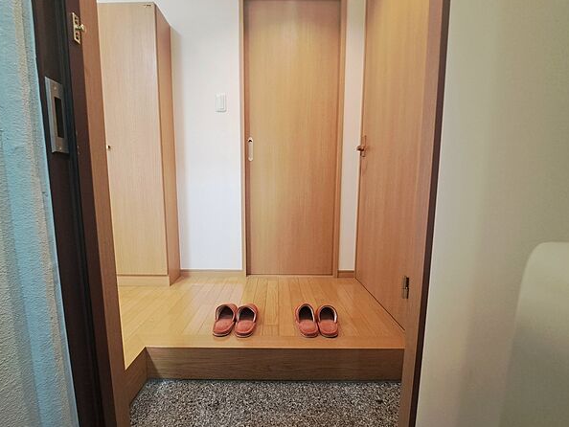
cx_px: 276
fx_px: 230
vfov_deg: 85.7
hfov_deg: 102.0
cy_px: 222
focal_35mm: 14
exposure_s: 1/24
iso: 200
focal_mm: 1.74
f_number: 2.2
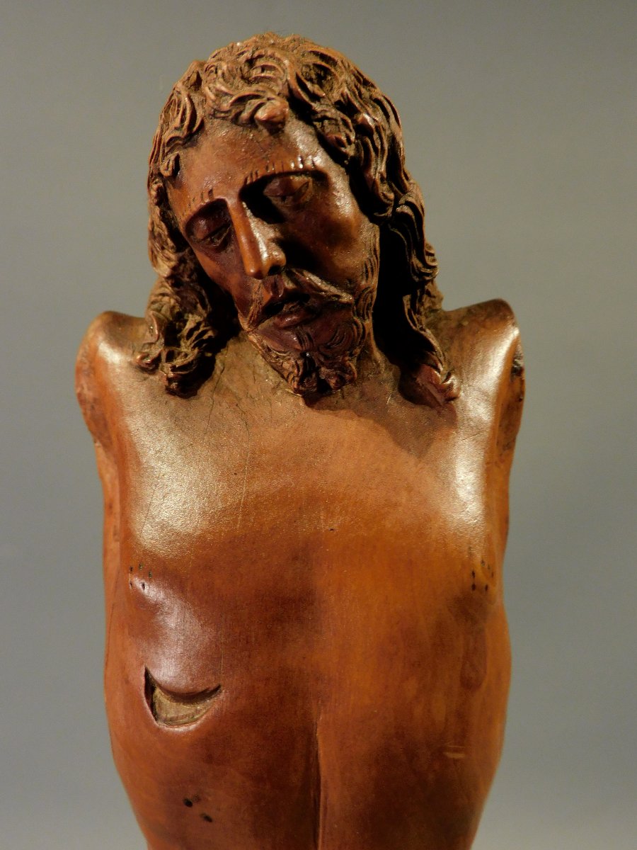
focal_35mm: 30
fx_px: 736
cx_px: 318
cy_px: 425
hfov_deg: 46.8
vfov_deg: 60.0
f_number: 3.5
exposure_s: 1/30
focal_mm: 5.4
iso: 250
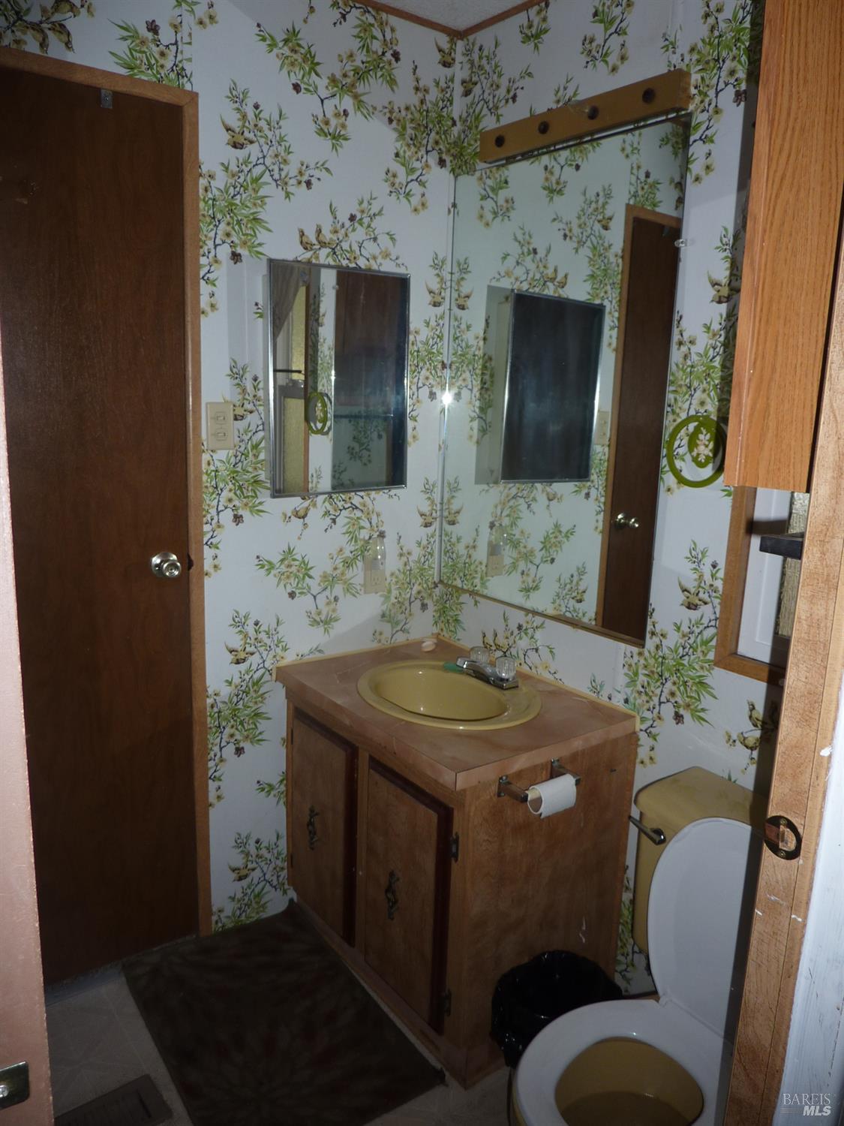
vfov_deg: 69.4
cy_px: 563
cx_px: 422
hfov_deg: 54.9
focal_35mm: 25
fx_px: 813
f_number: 3.3
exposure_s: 1/30
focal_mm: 4.1
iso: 100
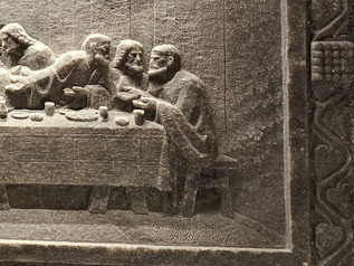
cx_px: -54
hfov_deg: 29.3
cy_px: 84
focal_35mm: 58
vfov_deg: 25.1
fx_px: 593
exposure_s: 1/48
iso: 320
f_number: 1.7
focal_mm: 6.3
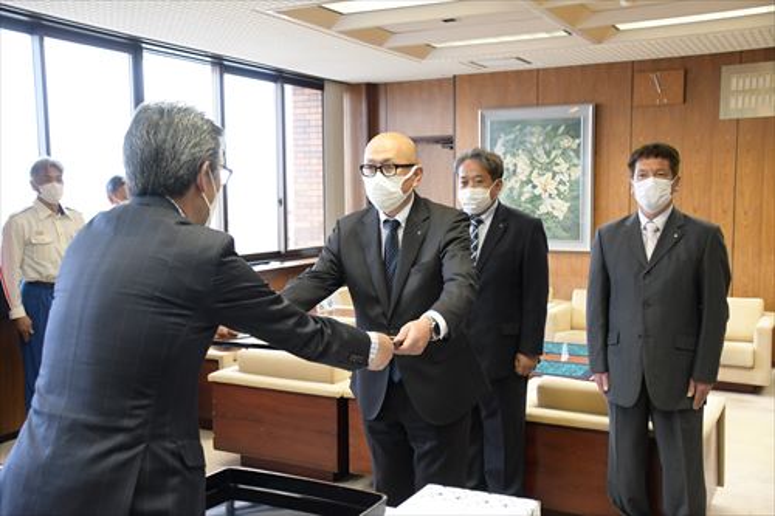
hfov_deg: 49.6
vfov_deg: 34.2
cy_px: 258
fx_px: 839
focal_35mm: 39
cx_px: 388
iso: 1600
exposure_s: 1/100
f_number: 5
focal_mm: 26
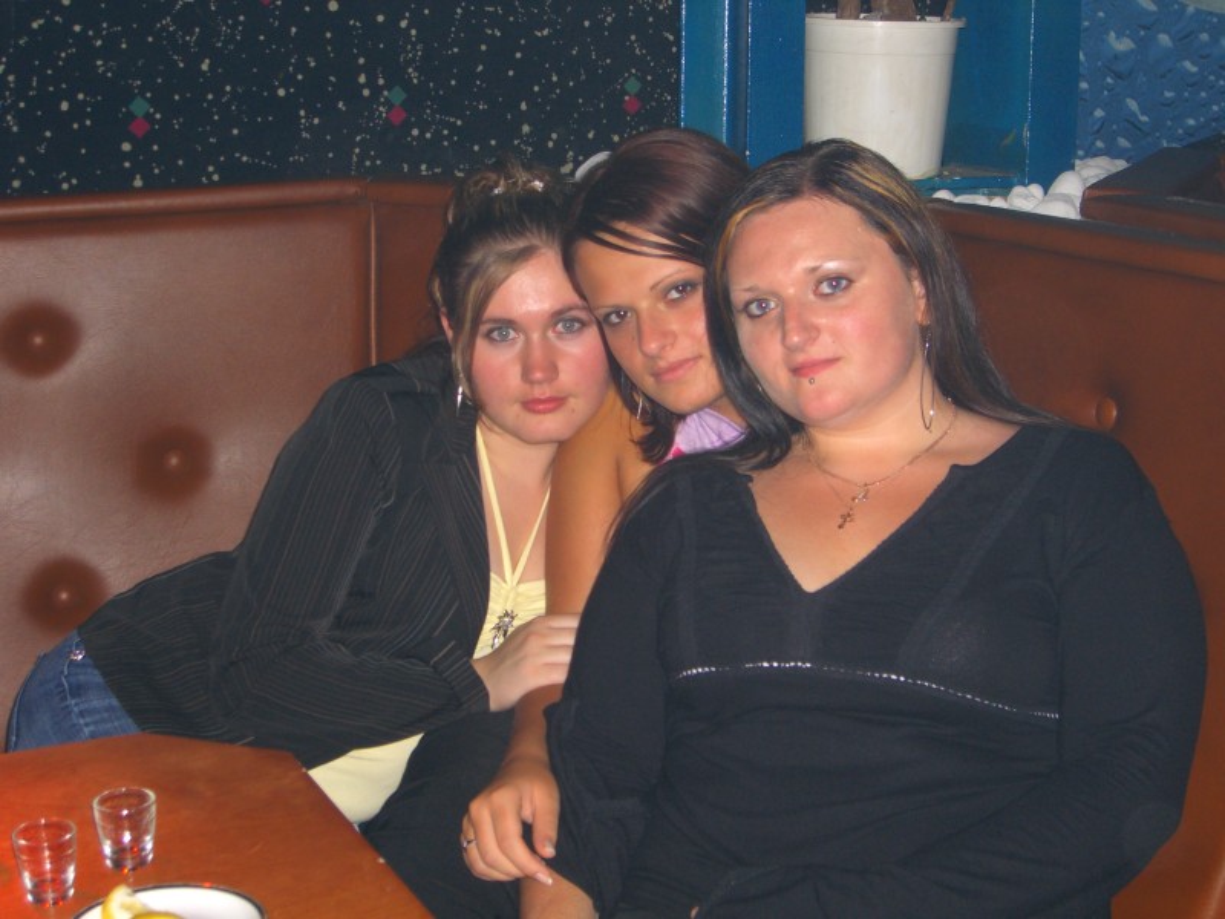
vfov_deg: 25.7
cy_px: 460
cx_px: 612
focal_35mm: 57
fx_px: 2017
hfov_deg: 33.8
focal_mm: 11.8
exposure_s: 1/60
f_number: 3.6
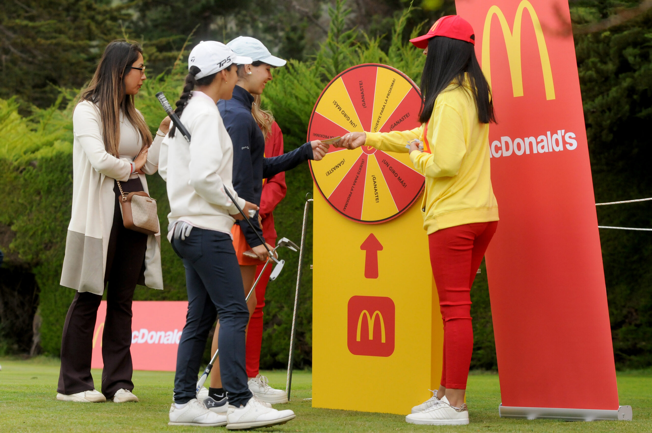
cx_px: 326
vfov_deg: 11.4
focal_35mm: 120
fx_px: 2171
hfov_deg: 17.1
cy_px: 216
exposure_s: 1/2500
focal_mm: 80
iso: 800
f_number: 4
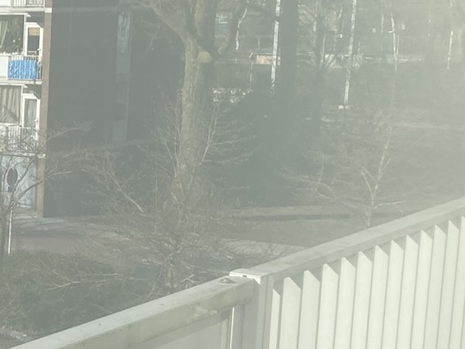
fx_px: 1384
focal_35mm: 103
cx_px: -385
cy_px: 271
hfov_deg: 16.0
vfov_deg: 14.3
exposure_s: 1/2183
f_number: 1.8
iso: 20
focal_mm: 3.99
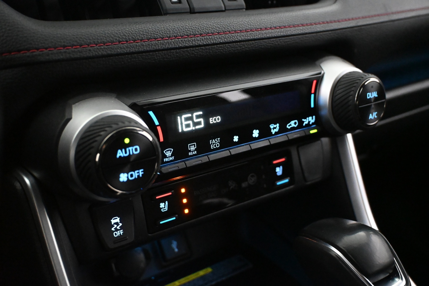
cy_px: 143
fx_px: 474
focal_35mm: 40
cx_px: 214
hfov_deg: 48.7
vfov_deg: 33.6
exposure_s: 1/60
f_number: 4.5
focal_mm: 26.5
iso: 10000
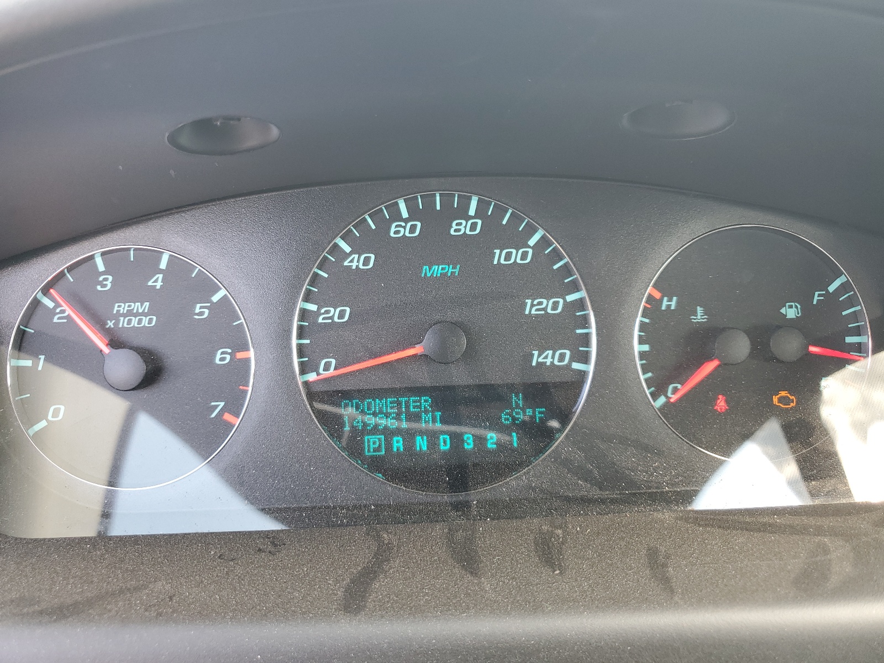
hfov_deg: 67.3
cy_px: 332
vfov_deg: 53.1
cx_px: 442
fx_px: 664
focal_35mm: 26
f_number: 1.5
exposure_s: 1/60.2
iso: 52
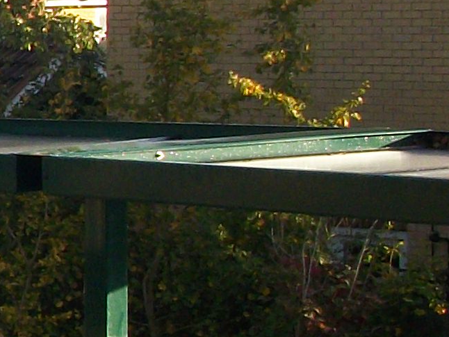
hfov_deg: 8.7
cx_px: -769
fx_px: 2569
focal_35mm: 198
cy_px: 149
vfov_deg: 7.5
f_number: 8.8
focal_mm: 5.7
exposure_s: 1/50
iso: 80
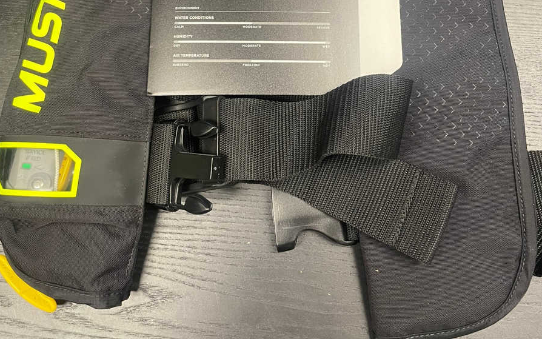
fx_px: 547
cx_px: 270
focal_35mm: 37
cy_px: 19
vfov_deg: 32.3
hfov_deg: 52.7
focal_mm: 4.2
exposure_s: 1/55
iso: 320
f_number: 1.6
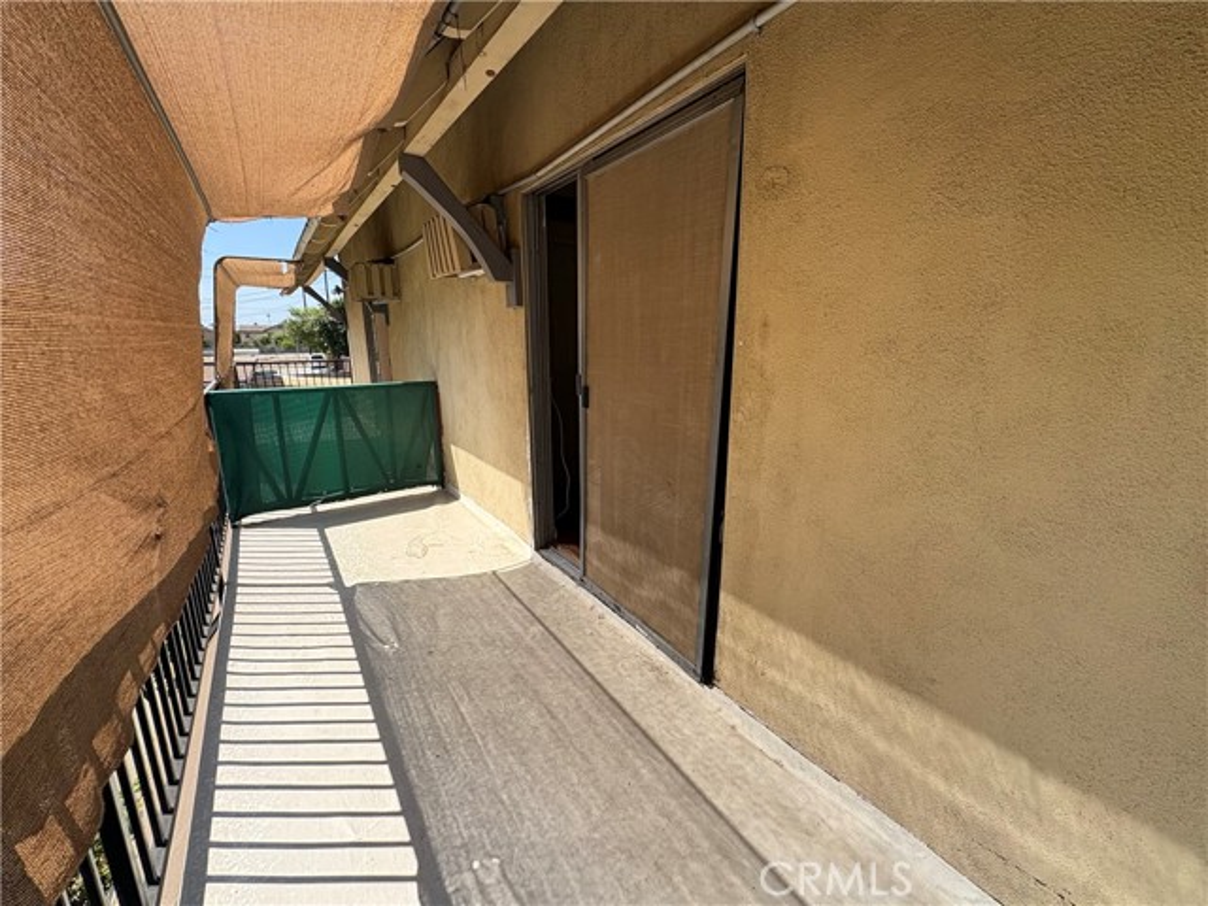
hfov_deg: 102.1
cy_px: 453
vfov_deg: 85.7
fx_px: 489
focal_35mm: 14
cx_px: 604
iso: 64
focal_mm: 2.22
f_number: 2.2
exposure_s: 1/1006
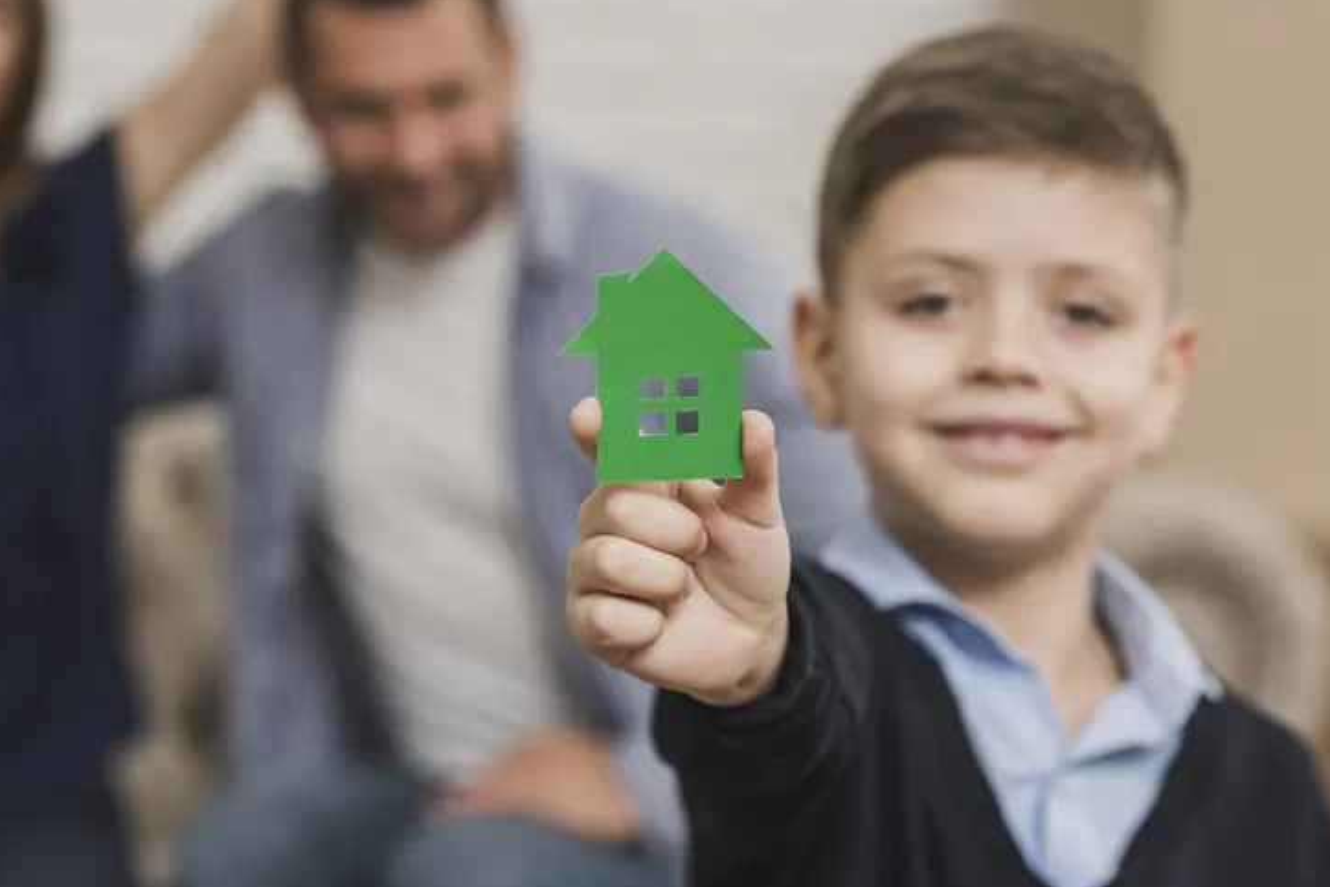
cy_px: 425
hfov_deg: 14.2
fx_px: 5358
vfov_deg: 9.5
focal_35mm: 145
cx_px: 647
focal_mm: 105
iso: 400
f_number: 4.5
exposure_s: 1/160
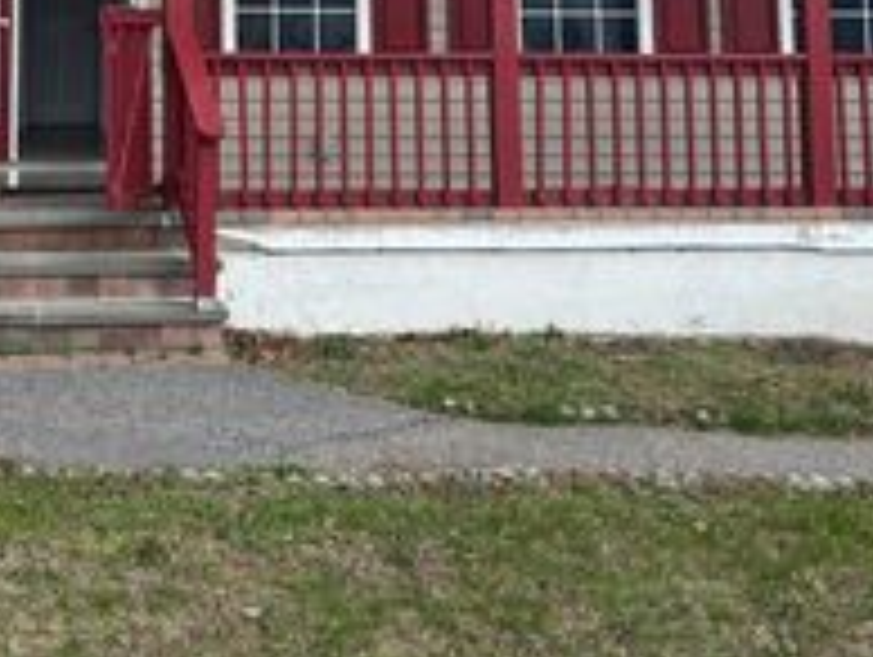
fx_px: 1692
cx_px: 176
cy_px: -169
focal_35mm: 67
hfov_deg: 28.3
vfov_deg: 20.3
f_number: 1.6
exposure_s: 1/2024
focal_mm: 5.1
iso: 50
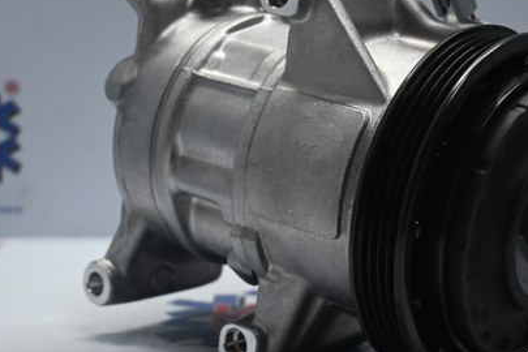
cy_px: 158
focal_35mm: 78
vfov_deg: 17.5
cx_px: 319
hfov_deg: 26.0
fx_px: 1140
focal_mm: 35
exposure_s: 1/60
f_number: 5.3
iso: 720
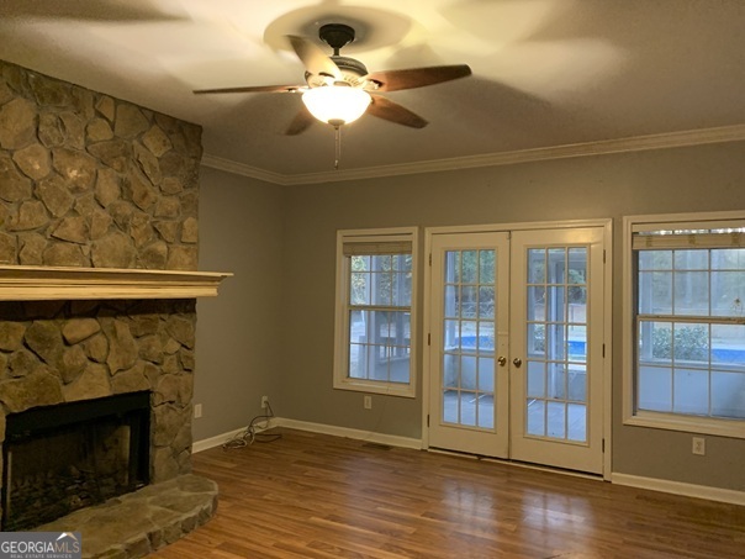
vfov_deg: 53.1
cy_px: 280
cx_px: 372
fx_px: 560
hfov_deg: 67.3
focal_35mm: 26
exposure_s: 1/30
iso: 640
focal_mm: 4.25
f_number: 1.8
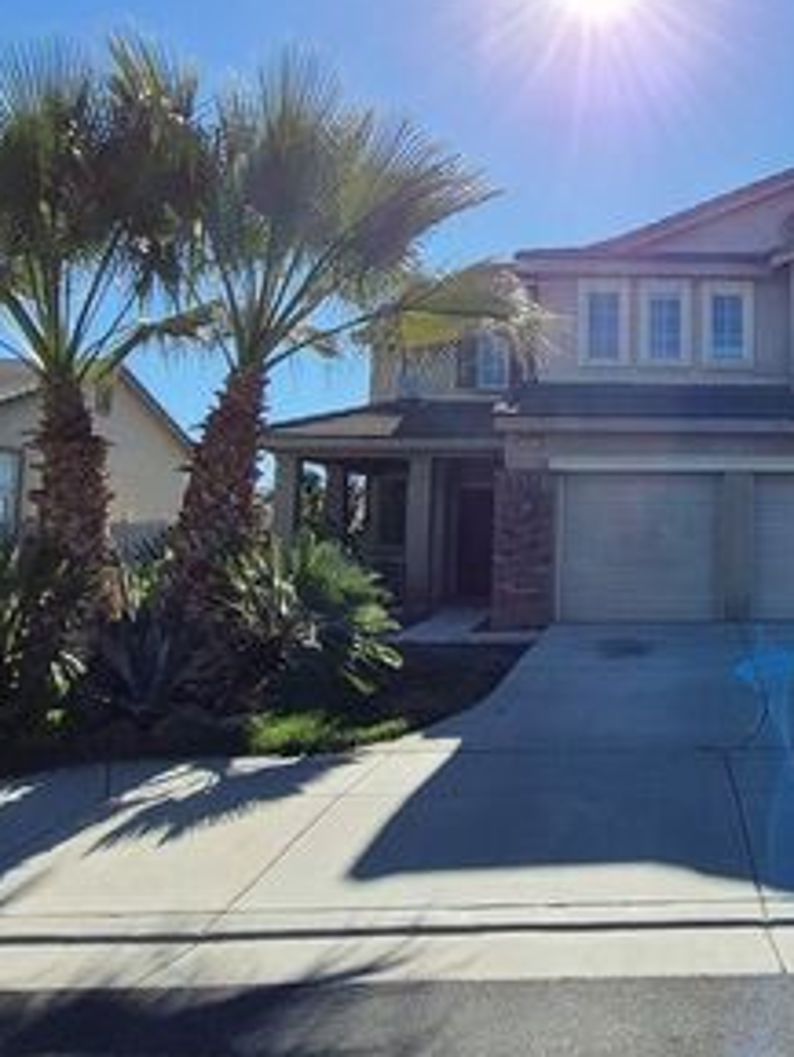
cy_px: 437
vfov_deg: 59.6
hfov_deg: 42.5
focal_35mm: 30
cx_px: 732
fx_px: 917
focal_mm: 1.74
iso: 50
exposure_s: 1/2216
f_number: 2.2
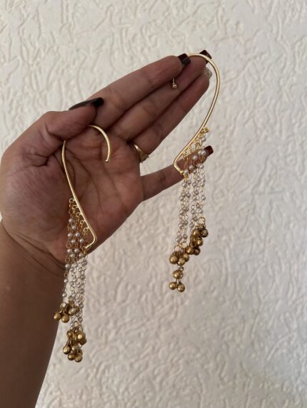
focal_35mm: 26
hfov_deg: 53.1
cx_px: 154
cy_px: 204
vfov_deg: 67.3
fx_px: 307
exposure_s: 1/77
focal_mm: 5.7
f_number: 1.5
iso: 125
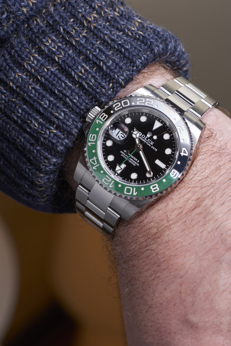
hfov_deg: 10.1
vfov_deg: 15.1
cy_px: 173
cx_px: 107
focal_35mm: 136
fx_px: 1309
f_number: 6.3
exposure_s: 1/160
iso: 100
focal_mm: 60
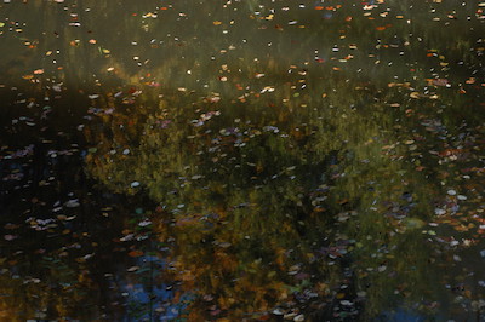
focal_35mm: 105
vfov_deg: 13.0
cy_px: 161
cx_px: 242
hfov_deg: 19.5
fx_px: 1413
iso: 400
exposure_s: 1/1000
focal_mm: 70
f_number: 2.8
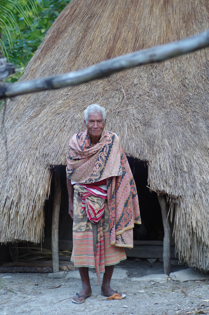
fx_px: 1181
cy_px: 158
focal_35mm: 135
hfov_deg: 10.1
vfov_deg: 15.2
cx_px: 104
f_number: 2.8
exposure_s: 1/160
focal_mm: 90
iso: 400
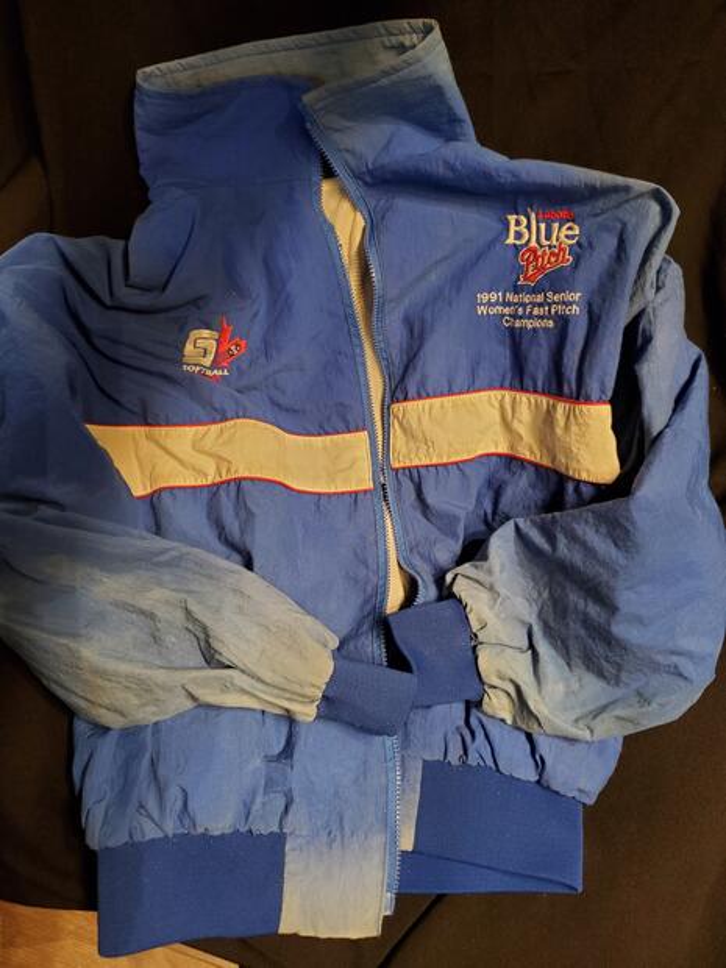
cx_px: 363
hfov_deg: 53.1
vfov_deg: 67.3
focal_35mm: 26
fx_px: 727
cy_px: 484
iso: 250
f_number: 1.5
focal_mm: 4.3
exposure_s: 1/40
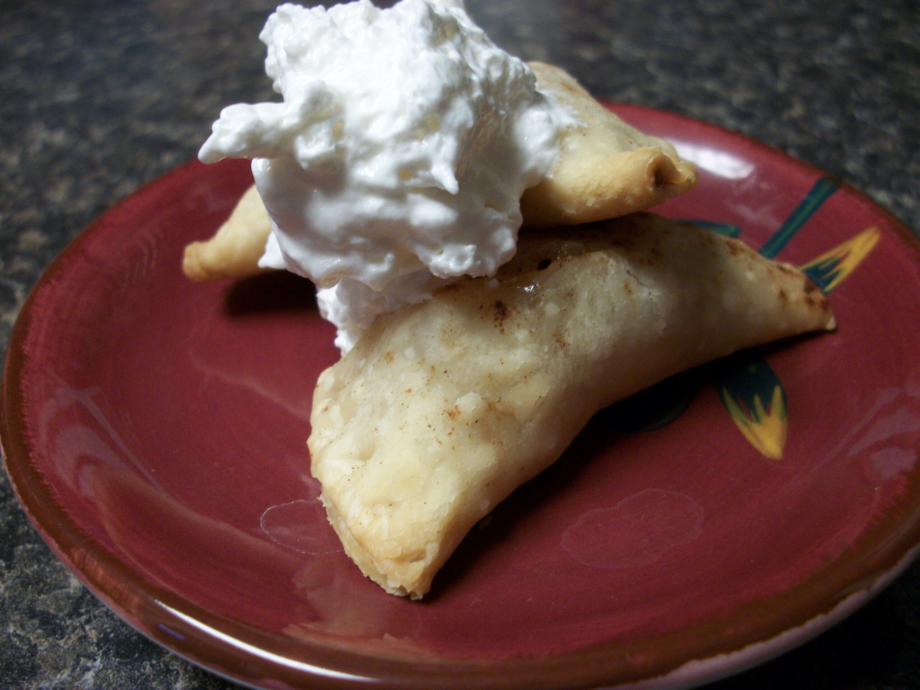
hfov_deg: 52.6
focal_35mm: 35
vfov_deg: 40.7
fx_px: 930
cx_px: 460
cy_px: 345
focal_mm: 6.3
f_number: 3.1
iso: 160
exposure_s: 1/15
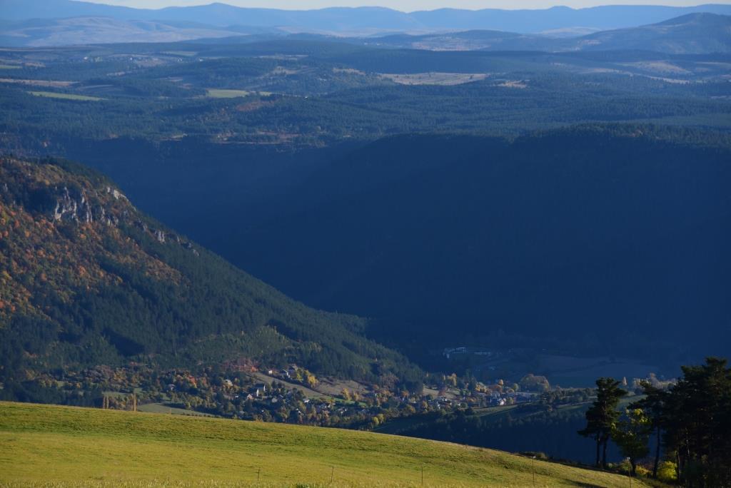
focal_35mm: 230
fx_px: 4673
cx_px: 366
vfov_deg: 6.0
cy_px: 244
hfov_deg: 8.9
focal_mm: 230
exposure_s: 1/800
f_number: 8
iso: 400
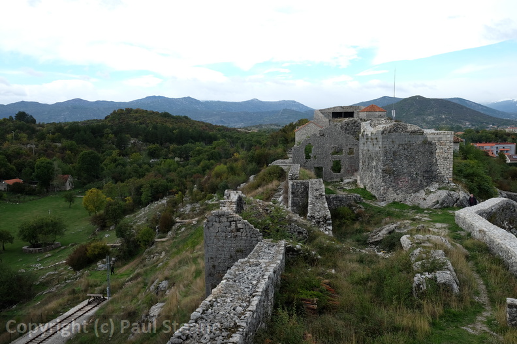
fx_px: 460
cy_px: 172
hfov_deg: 58.7
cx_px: 258
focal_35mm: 32
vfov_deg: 41.1
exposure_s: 1/280
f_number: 5.6
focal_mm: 21.4
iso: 200
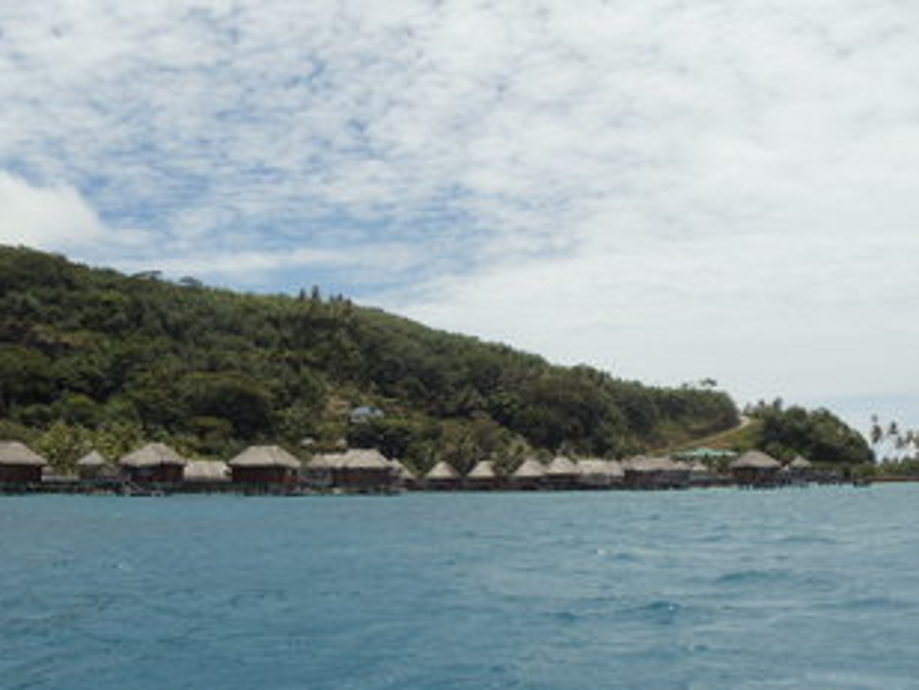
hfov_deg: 33.8
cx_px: 431
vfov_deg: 25.6
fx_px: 1514
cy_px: 443
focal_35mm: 57
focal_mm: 6
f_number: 7.1
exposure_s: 1/500
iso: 100
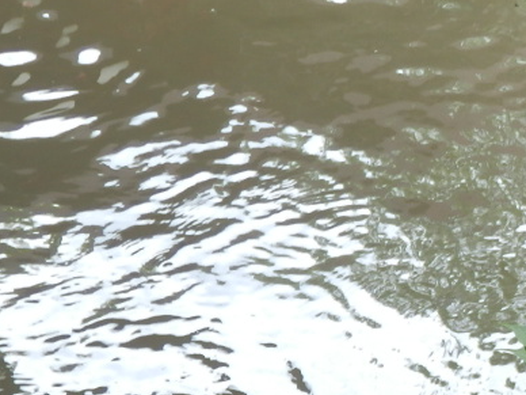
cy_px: 595
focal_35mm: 122
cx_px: 580
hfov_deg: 15.7
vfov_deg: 11.6
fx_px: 1854
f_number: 3.6
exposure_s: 1/60
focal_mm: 6.6
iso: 100
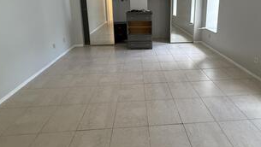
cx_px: 145
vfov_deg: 51.8
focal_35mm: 20
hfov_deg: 86.3
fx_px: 138
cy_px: 26
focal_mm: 2.22
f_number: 2.2
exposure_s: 1/60
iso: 400
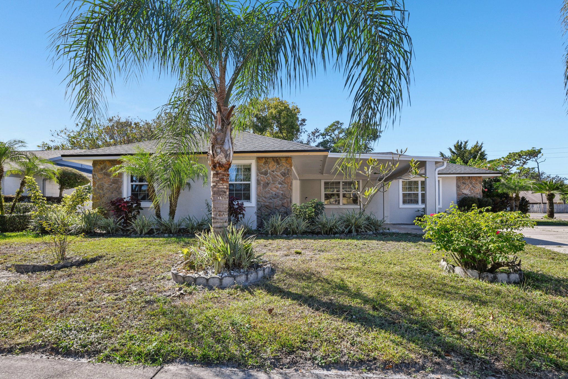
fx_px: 331
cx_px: 284
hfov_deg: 81.2
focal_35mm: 21
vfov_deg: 59.5
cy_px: 190
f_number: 8
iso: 400
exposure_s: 1/400
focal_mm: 21
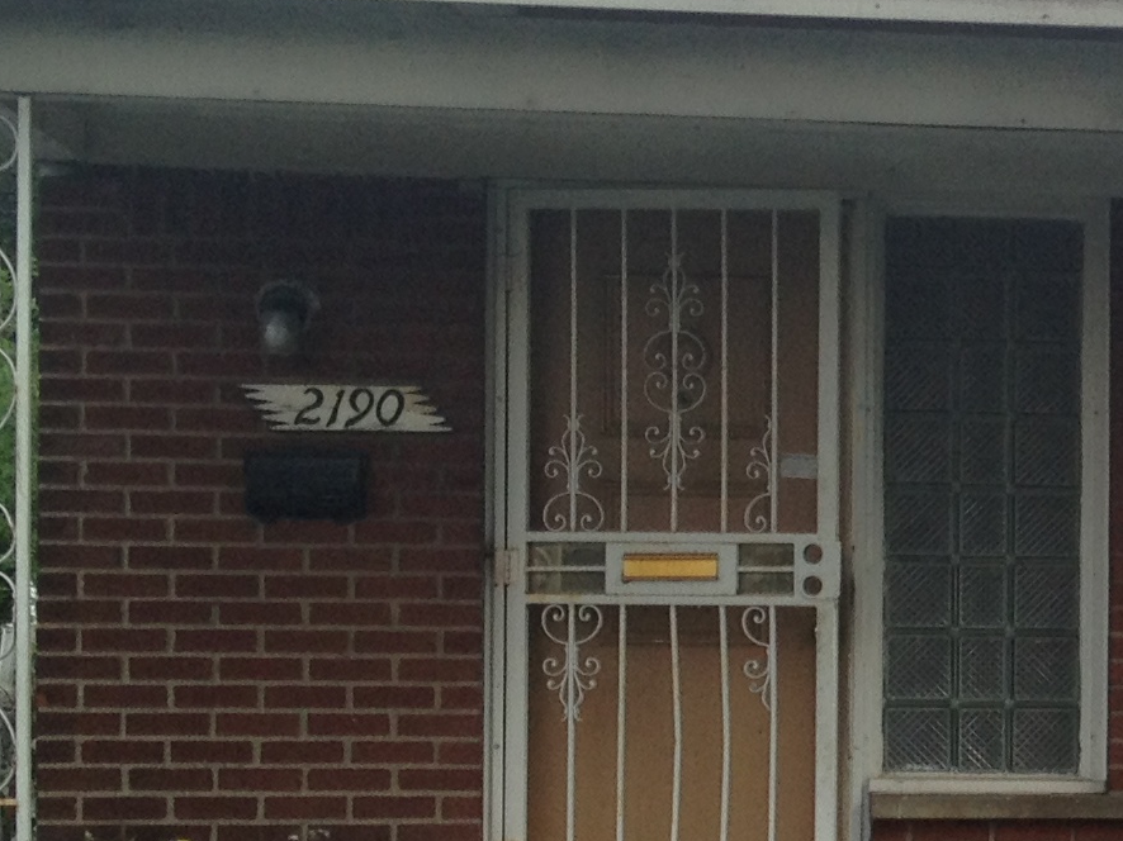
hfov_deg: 14.4
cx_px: 1584
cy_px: 713
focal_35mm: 129
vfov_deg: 11.4
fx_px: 4184
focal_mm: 4.28
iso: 50
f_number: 2.4
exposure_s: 1/303
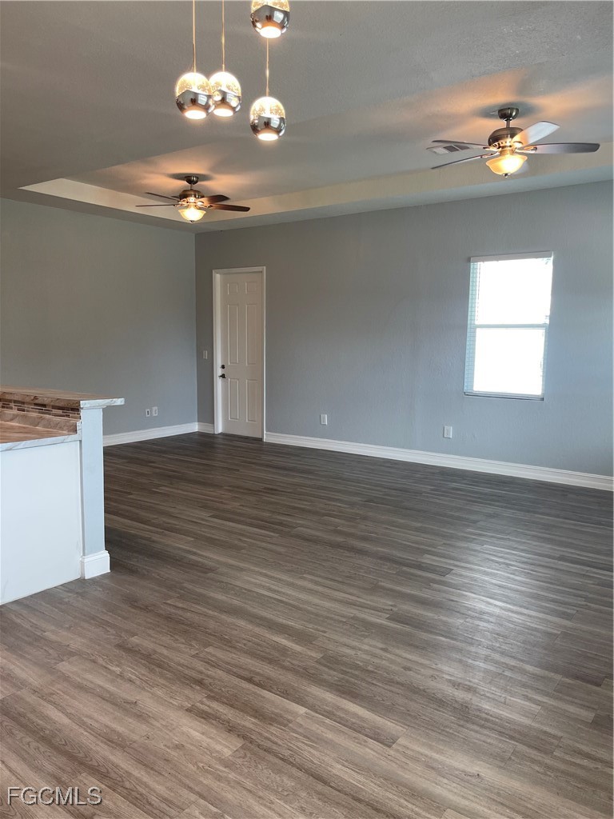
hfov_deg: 54.9
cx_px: 307
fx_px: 591
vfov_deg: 69.4
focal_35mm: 25
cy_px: 410
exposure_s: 1/120
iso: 100
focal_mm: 5.1
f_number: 1.6
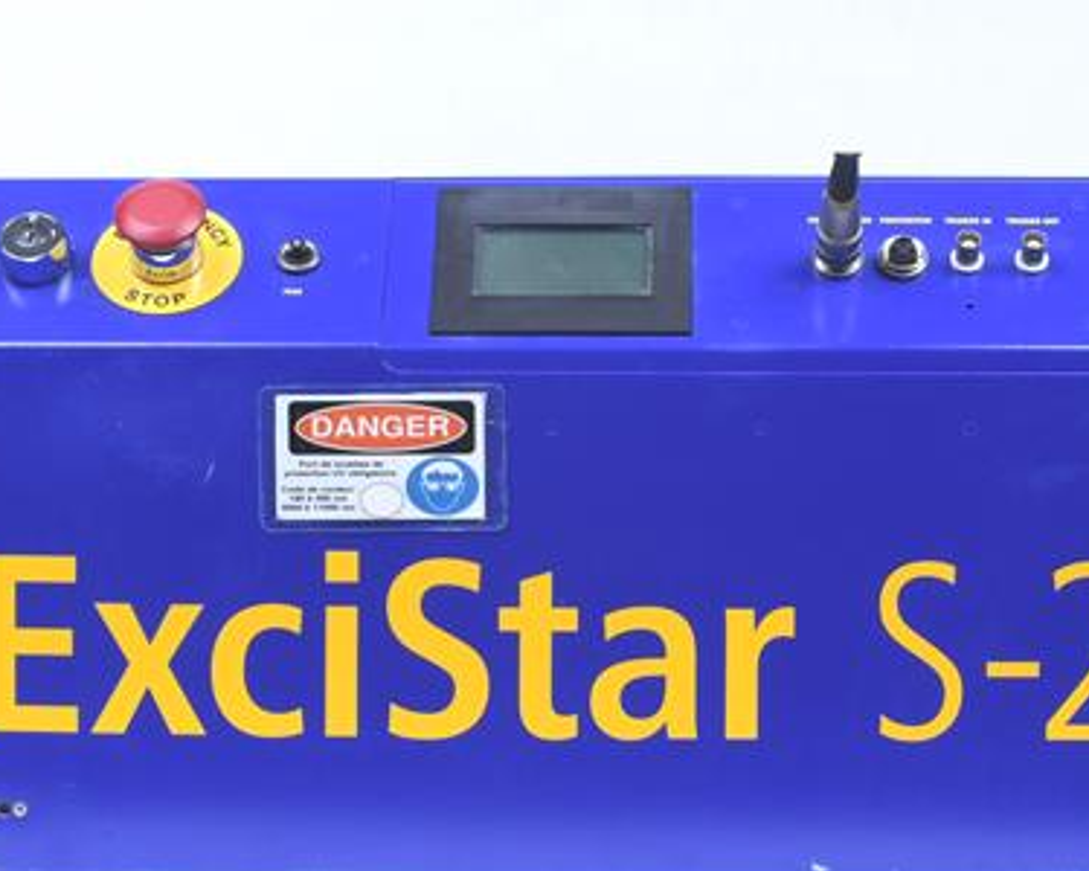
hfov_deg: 31.4
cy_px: 505
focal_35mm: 60
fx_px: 1934
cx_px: 645
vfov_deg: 25.4
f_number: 16
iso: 200
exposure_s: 1/200
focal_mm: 27
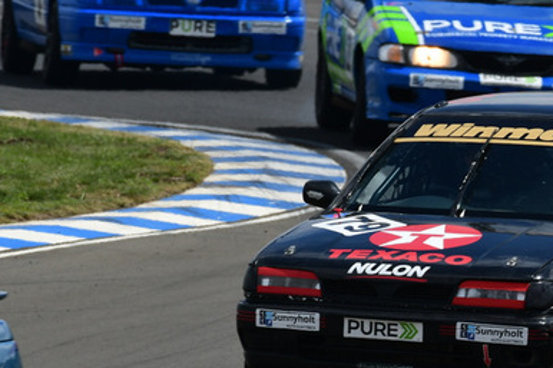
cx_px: 534
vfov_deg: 1.1
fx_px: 19591
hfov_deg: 1.6
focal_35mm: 1276
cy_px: 183
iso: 200
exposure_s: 1/640
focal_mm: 410
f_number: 10
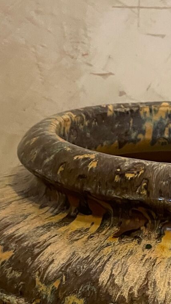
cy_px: 304
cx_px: 214
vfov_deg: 26.4
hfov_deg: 15.3
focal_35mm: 76
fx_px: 612
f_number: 1.6
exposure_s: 1/25
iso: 500
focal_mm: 4.2
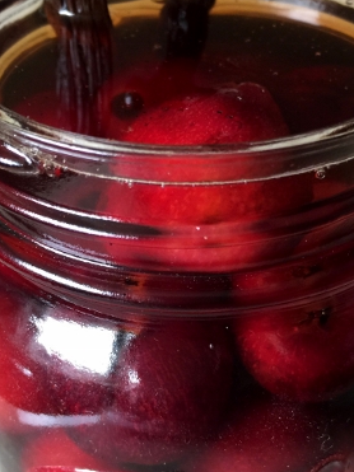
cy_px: 266
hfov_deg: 29.1
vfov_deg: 38.1
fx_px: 682
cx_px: 190
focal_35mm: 50
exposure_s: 1/30
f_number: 2.2
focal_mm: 4.15
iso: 40
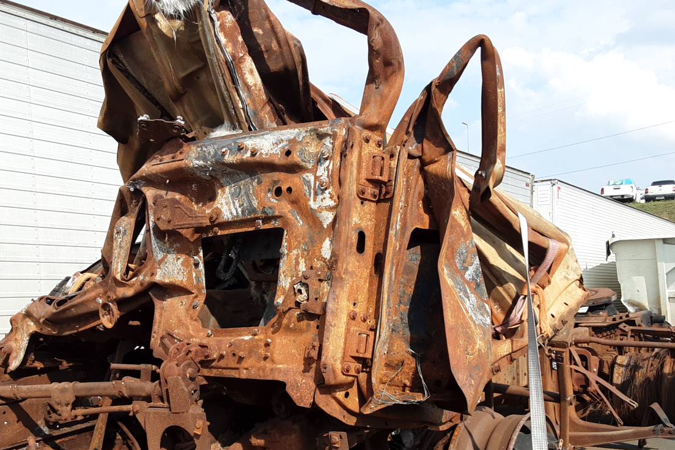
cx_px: 303
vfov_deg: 34.5
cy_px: 322
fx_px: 712
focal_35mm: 38
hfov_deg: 50.6
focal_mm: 2.9
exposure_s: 1/938
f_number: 1.9
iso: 40
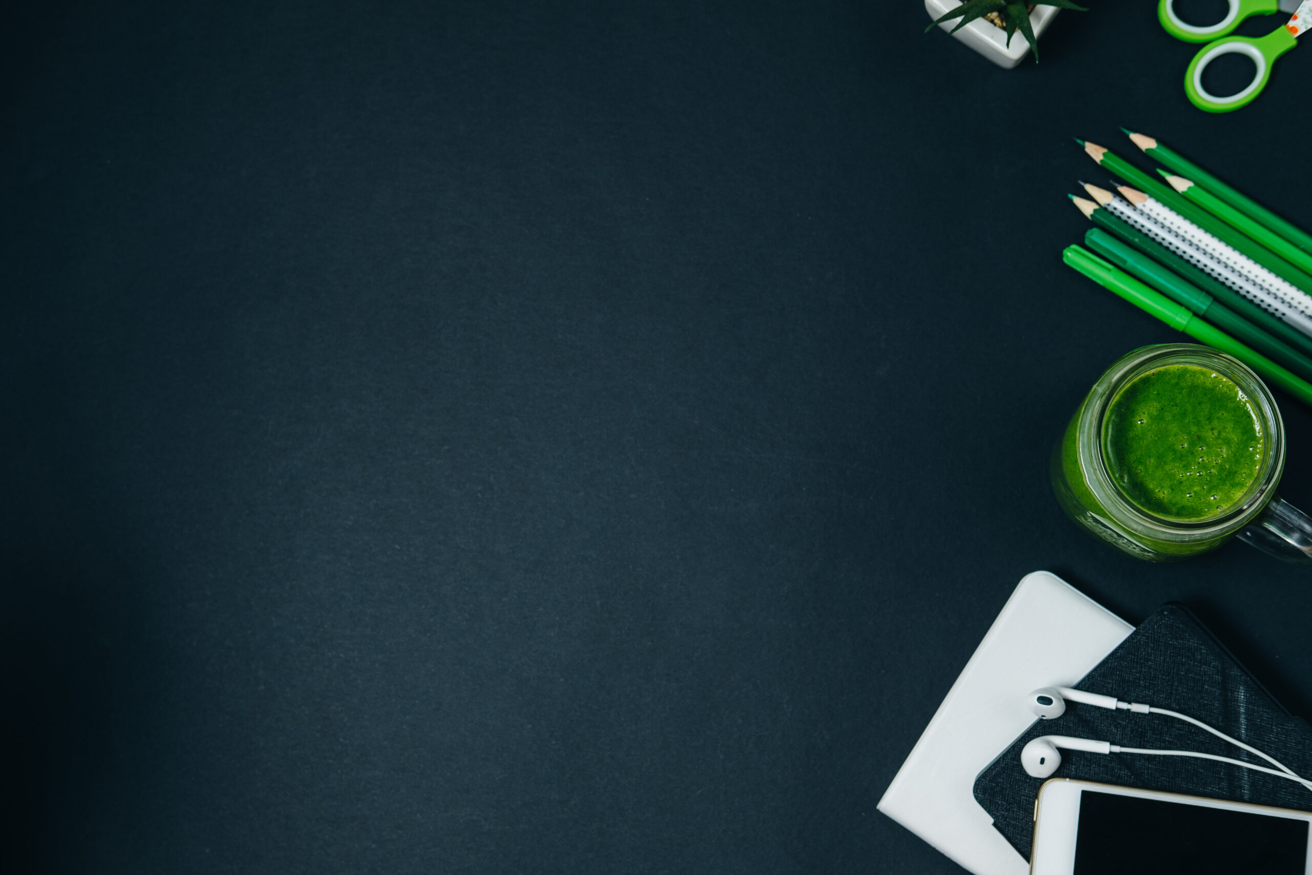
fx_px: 1932
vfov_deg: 25.5
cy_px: 438
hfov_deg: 37.5
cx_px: 656
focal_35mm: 53
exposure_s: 1/250
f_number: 5
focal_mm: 35
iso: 200
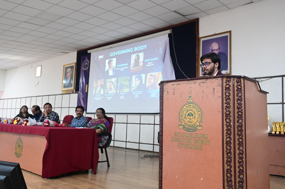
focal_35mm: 32
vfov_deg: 41.7
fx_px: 249
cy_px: 94
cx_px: 142
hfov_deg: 59.5
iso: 6400
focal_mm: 31.5
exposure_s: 1/125
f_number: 4
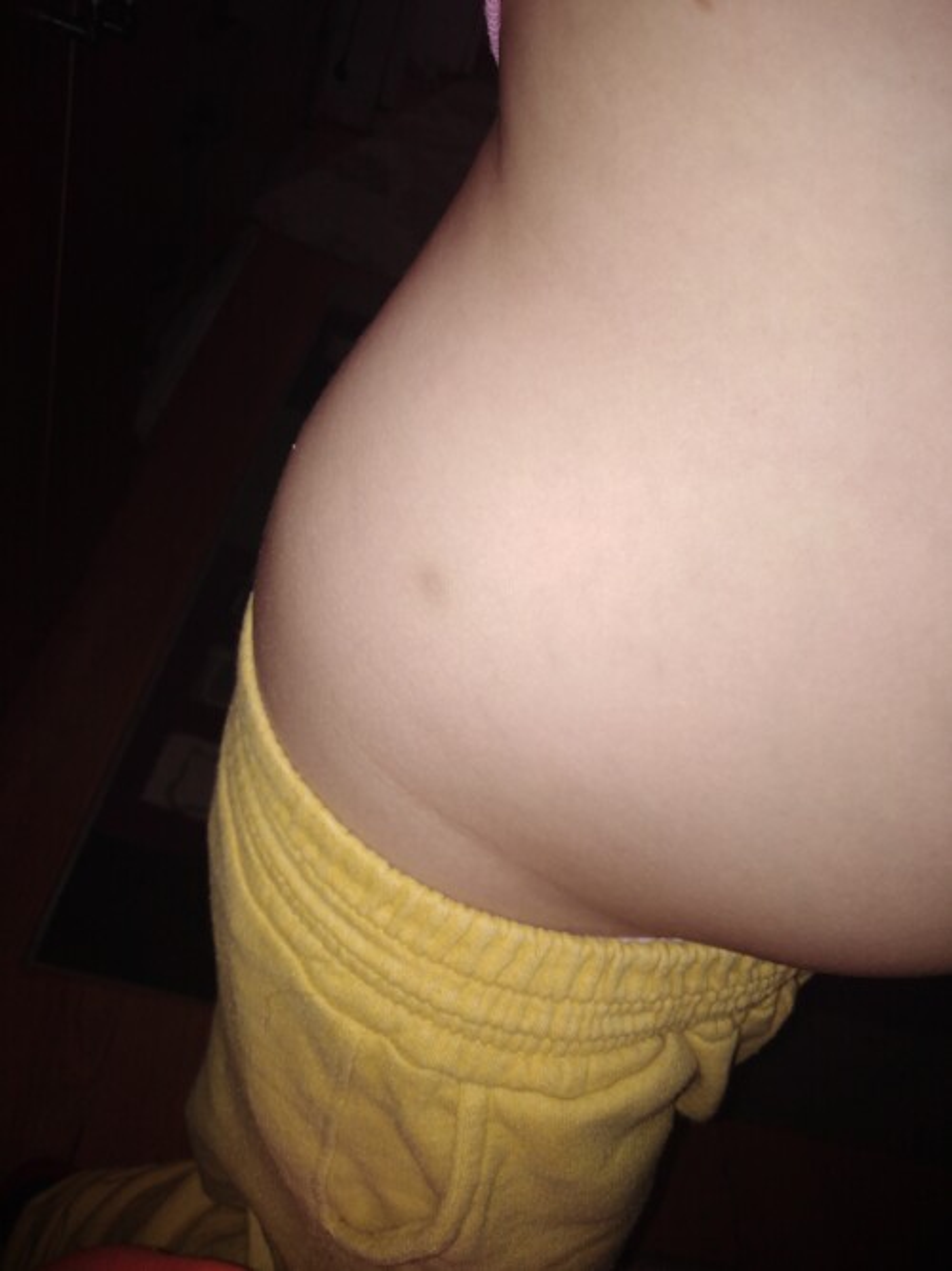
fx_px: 954
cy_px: 636
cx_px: 476
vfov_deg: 67.3
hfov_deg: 53.0
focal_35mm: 26
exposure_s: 1/35.1
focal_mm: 3.46
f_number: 2.2
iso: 99
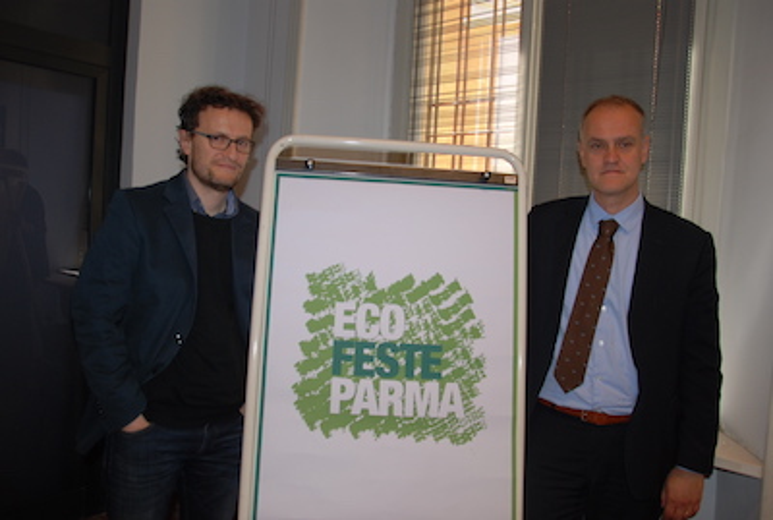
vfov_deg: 48.2
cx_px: 386
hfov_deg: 67.2
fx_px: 581
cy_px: 260
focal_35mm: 27
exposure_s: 1/60
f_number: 3.8
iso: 200
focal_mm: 18
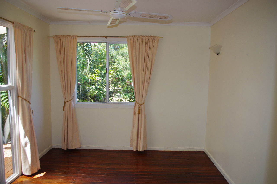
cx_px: 138
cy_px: 92
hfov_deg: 67.4
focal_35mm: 27
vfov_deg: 47.8
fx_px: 208
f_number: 4.5
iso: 400
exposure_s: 1/180
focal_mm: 18
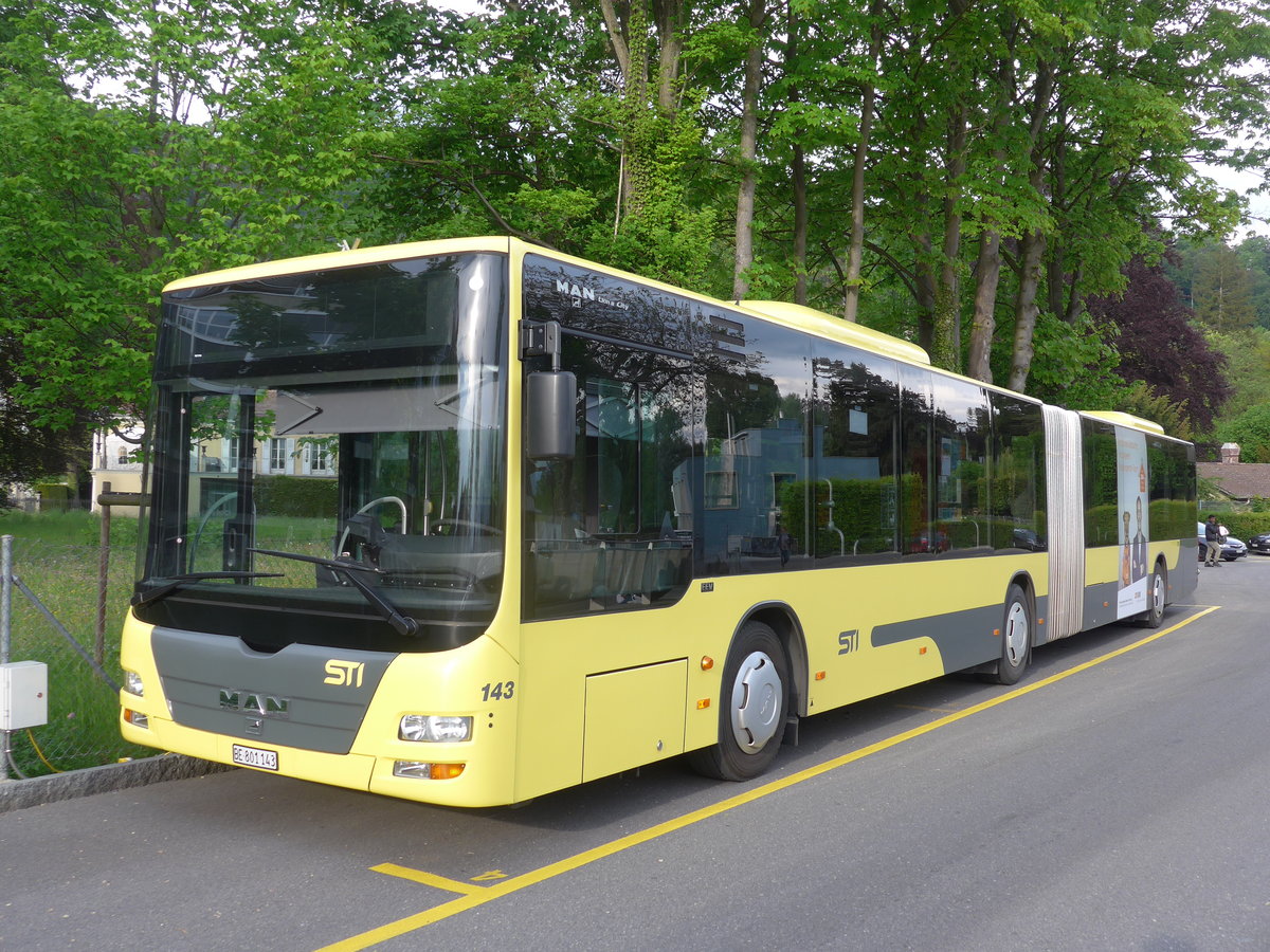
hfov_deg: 54.0
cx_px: 635
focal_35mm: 34
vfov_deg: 41.8
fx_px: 1247
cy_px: 476
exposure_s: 1/200
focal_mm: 7
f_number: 2.8
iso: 80
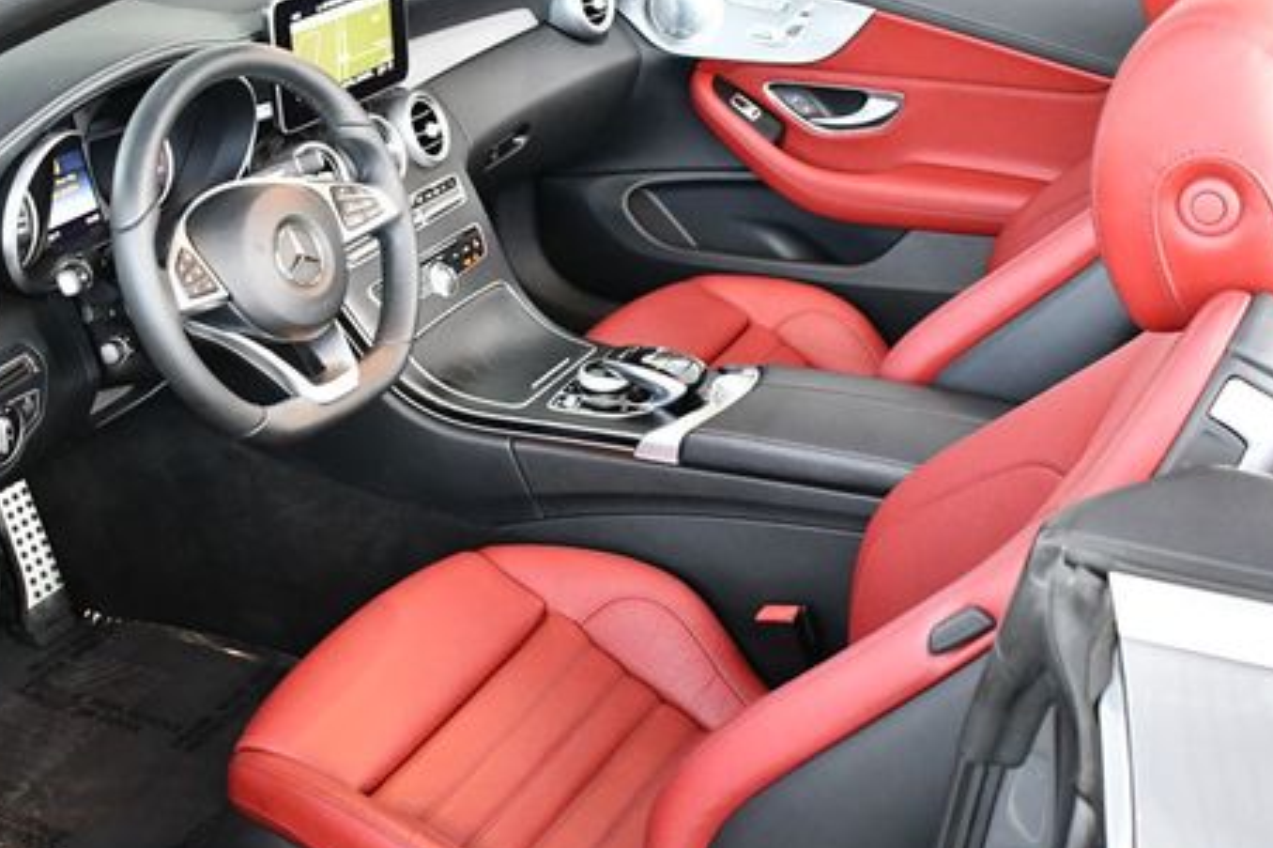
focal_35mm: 51
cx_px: 544
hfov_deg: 38.8
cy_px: 454
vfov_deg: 26.5
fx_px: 1803
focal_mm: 18
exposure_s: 1/125
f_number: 3.5
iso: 2800
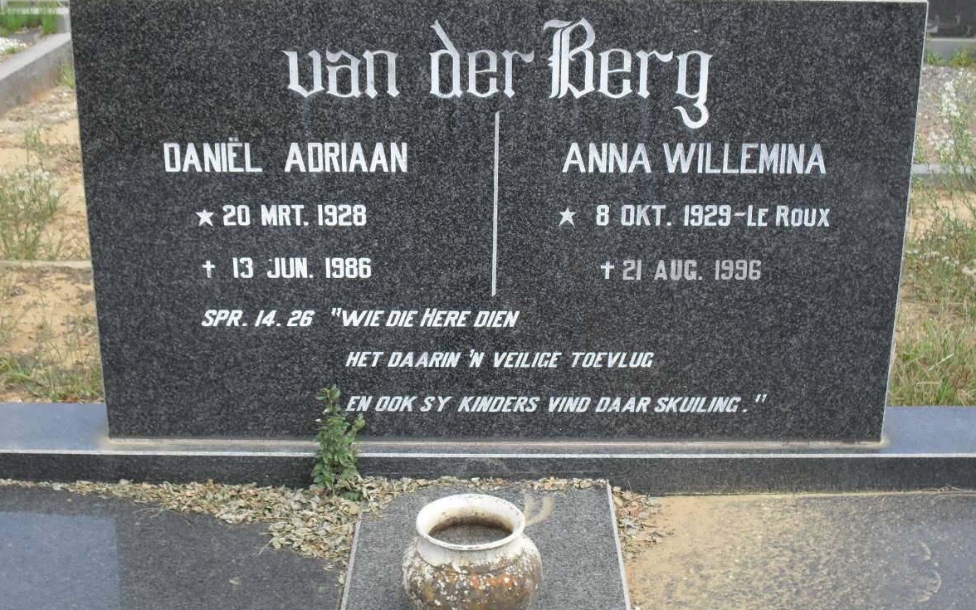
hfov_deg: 38.2
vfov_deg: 24.4
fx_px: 1410
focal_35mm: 53
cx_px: 482
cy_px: 287
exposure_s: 1/250
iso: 100
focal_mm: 8.7
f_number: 3.9
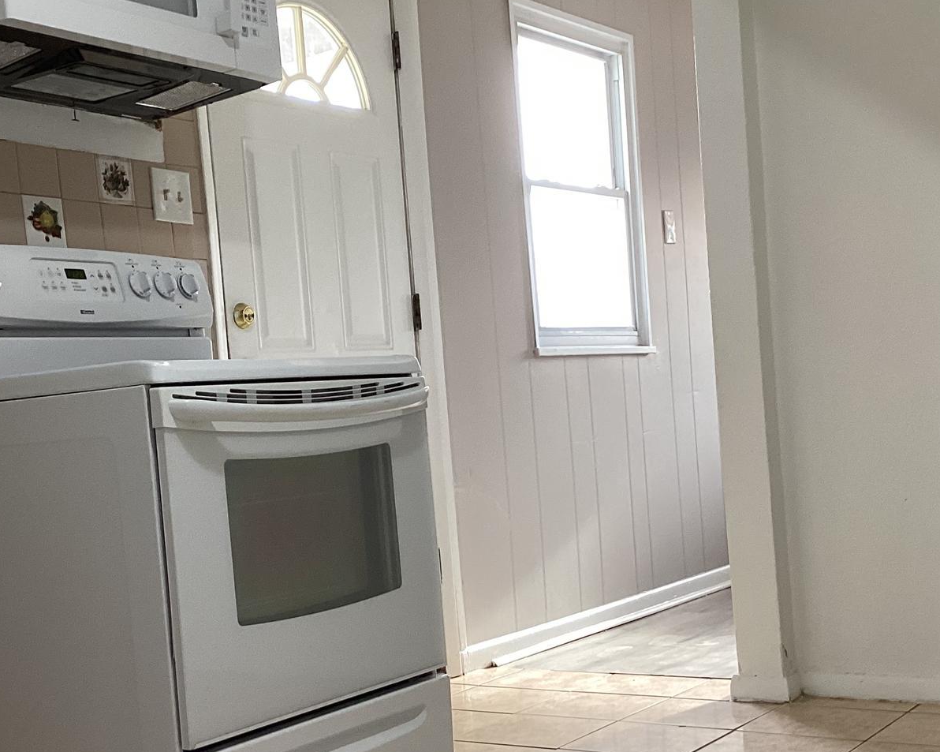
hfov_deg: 35.9
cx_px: 383
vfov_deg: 29.0
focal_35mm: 52
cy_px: 485
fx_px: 1446
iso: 125
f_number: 2.4
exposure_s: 1/50
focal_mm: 3.3
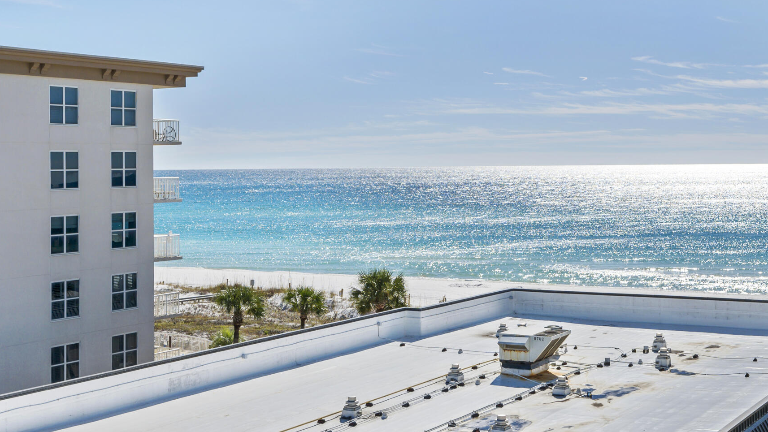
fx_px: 1120
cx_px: 437
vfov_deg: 21.8
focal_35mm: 55
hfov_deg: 37.8
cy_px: 144
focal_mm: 30
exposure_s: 1/1250
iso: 100
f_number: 9
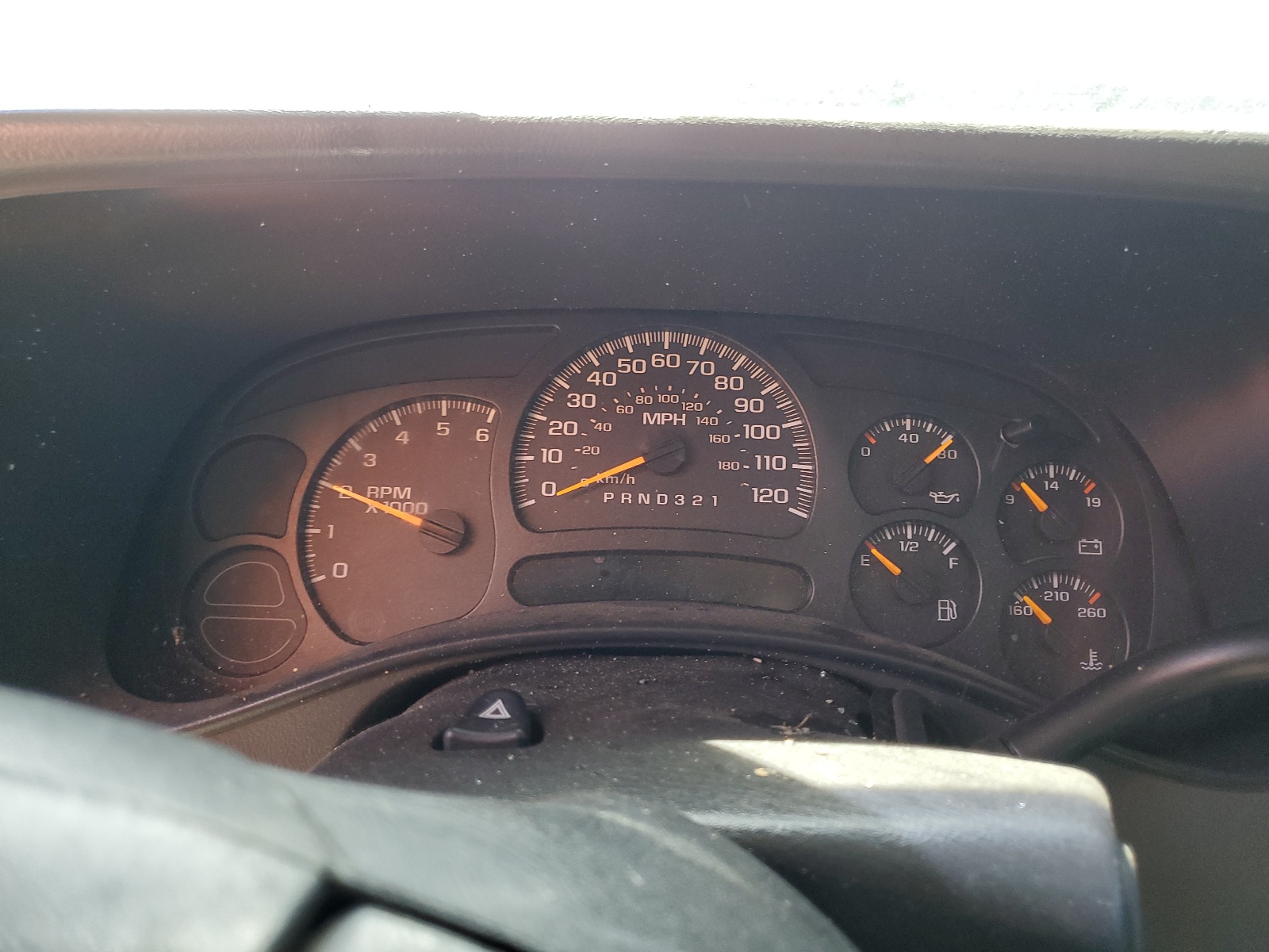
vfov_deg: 53.1
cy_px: 476
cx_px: 634
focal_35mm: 26
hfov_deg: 67.3
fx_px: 953
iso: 83
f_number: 1.5
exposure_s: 1/120
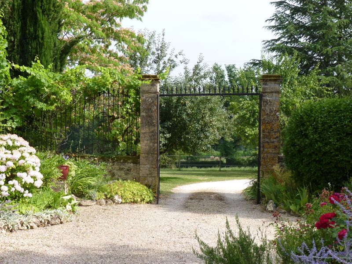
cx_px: 176
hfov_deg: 27.8
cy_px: 132
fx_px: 712
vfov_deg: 21.0
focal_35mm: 70
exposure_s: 1/250
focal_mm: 12.4
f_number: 4.5
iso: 80
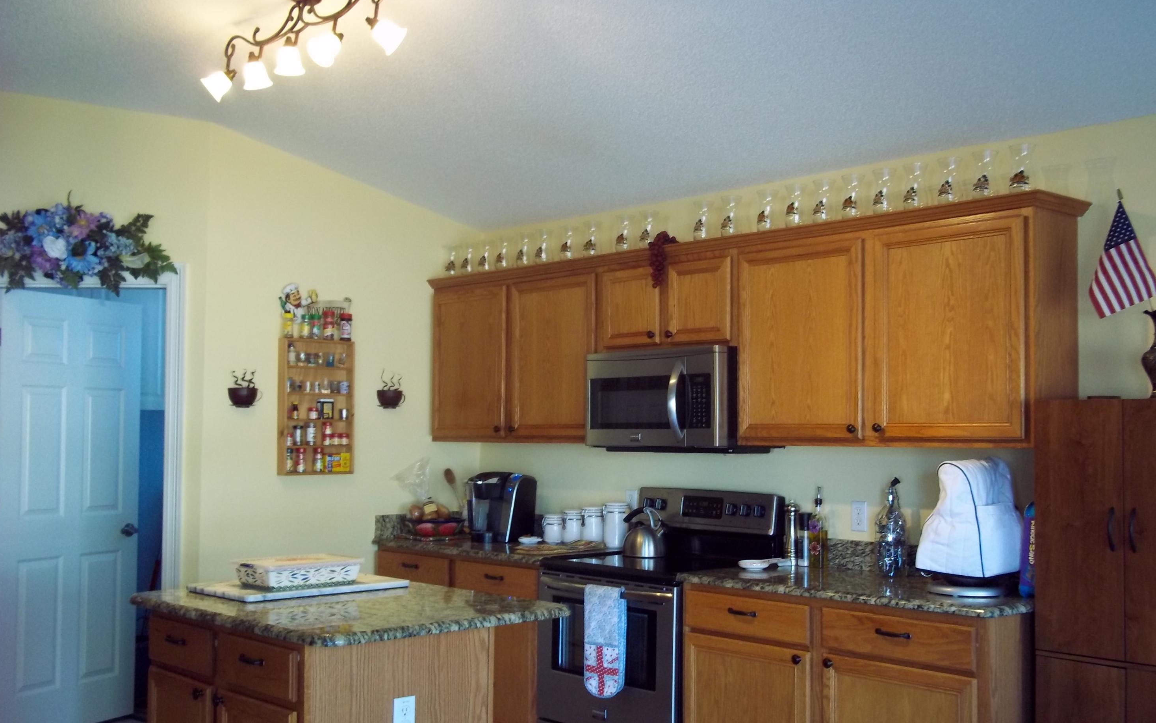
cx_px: 575
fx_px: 1229
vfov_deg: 32.8
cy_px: 391
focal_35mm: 39
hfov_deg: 50.4
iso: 160
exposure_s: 1/20
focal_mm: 6.5
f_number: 3.1
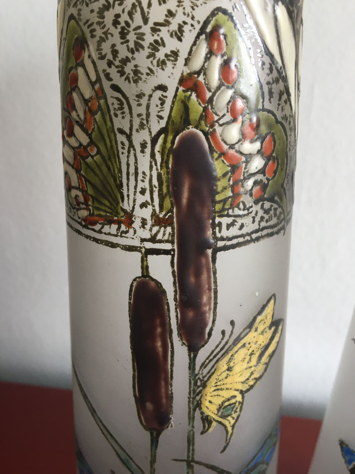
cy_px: 237
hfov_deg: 48.2
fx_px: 397
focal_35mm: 29
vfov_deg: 61.7
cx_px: 178
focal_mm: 4.15
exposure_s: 1/33
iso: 80
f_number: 2.2
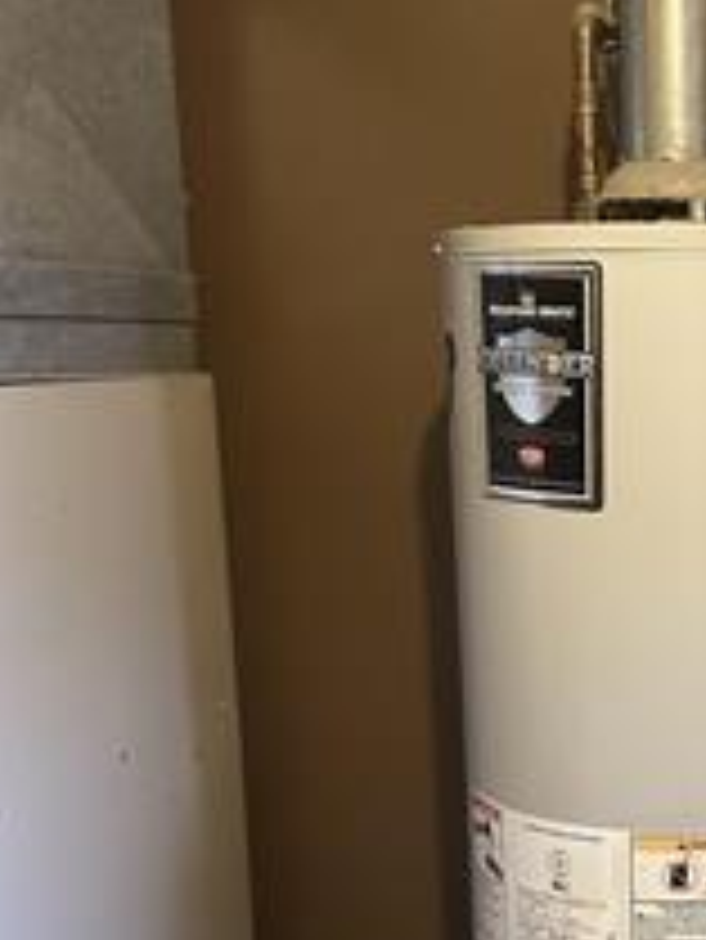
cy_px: 702
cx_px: 733
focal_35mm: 55
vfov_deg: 34.2
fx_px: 1494
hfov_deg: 25.1
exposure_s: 1/40
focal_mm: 6.86
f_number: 1.78
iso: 800
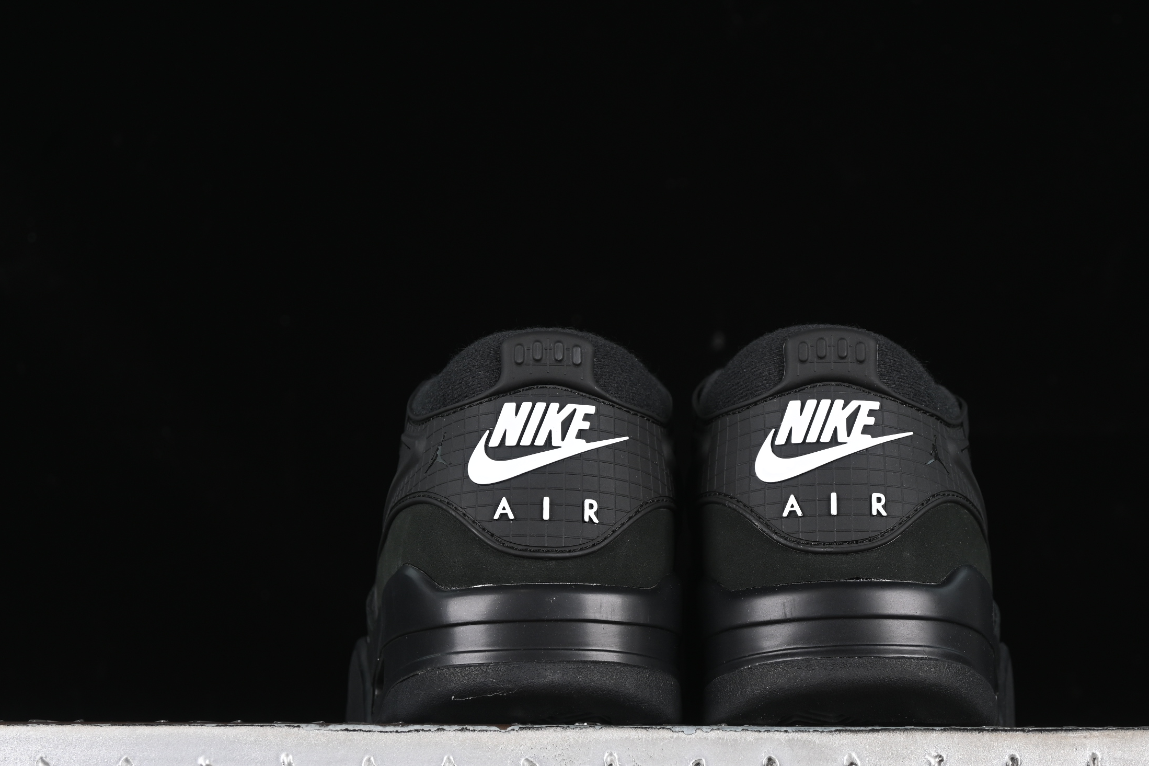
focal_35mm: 95
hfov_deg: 21.4
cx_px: 696
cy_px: 422
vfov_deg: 14.4
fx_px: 3032
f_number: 6.3
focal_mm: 50
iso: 160
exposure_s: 1/50
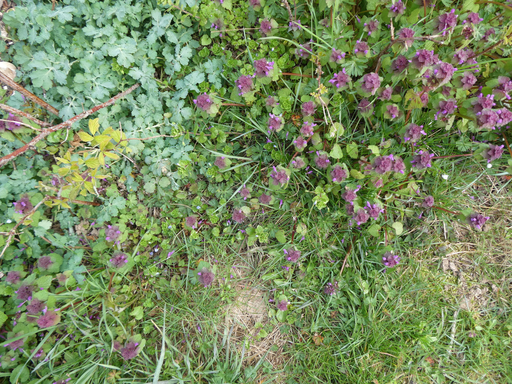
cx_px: 256
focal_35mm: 24
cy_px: 192
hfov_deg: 71.6
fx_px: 355
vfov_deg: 56.8
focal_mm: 4.3
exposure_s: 1/60
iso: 125
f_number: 3.3
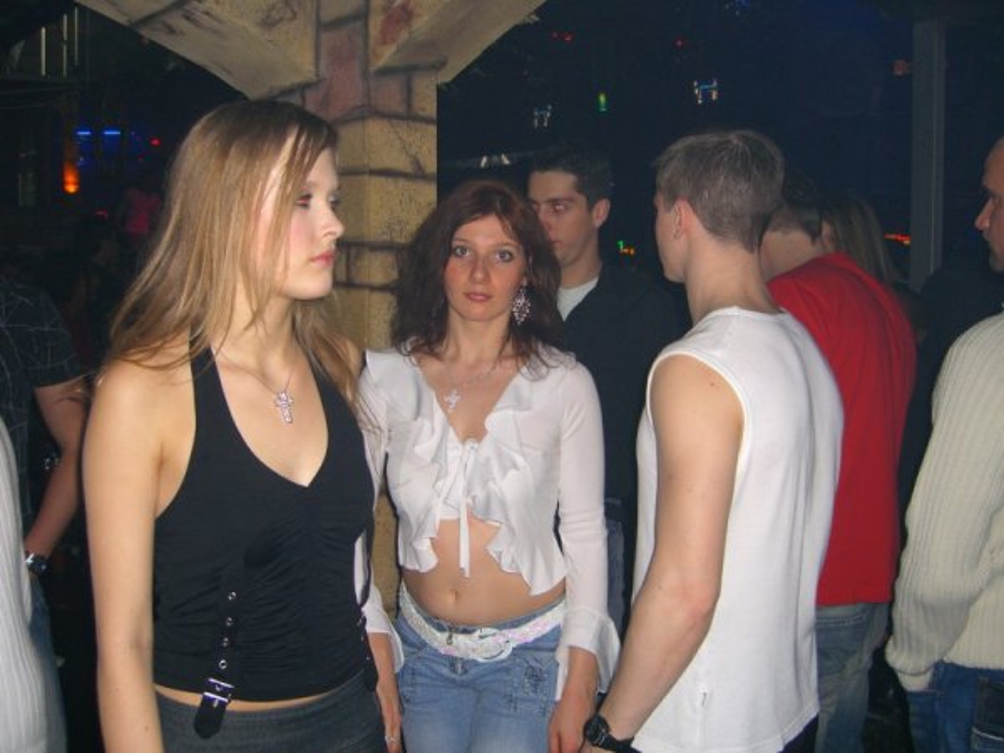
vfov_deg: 37.7
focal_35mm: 38
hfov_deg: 49.0
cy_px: 376
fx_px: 1102
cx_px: 502
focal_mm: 7.9
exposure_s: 1/60
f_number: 2.8
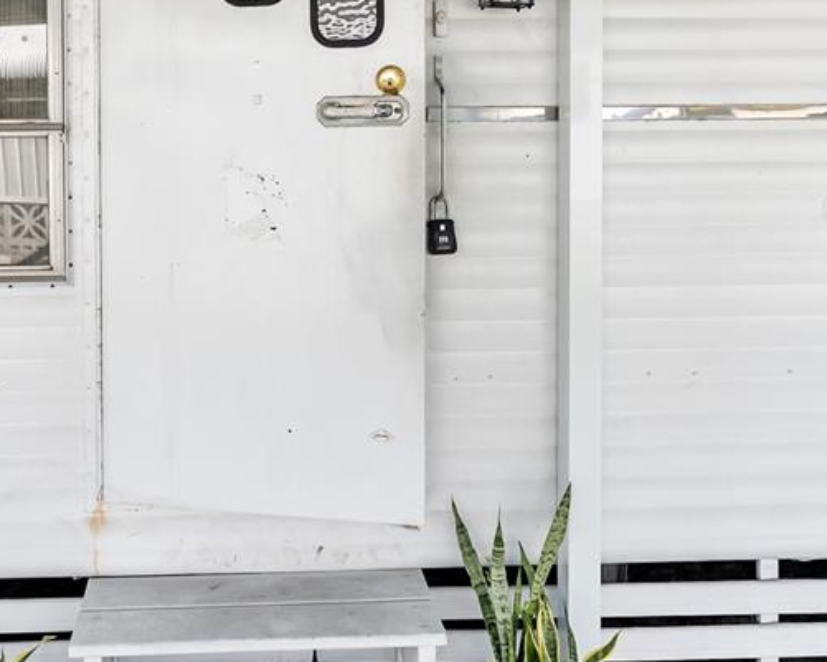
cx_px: 273
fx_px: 881
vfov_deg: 40.5
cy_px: 208
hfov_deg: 49.4
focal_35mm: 36
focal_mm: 16
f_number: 2.8
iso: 320
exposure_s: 1/1600
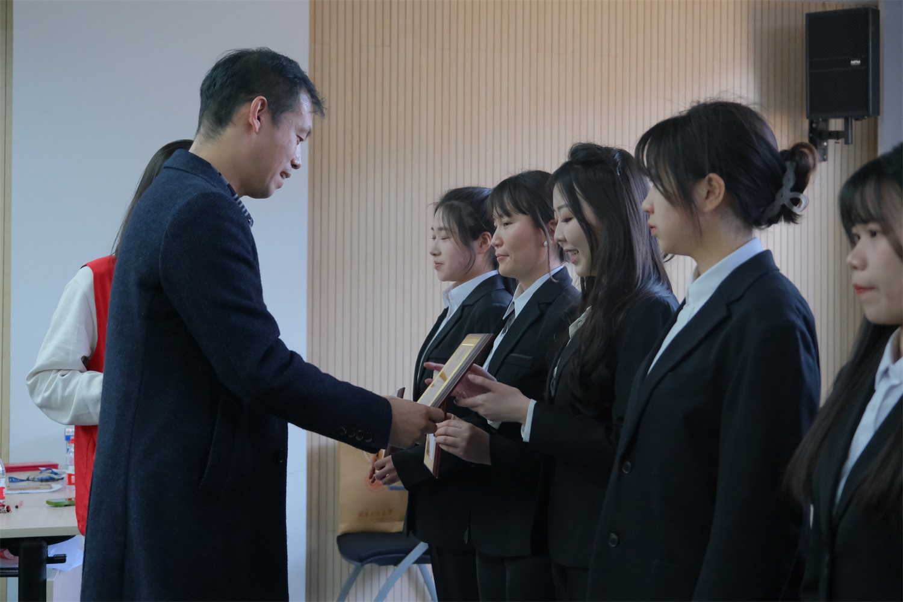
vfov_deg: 24.2
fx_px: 1405
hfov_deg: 35.6
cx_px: 452
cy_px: 301
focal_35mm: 56
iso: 3200
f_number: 4
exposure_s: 1/125
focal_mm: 37.6
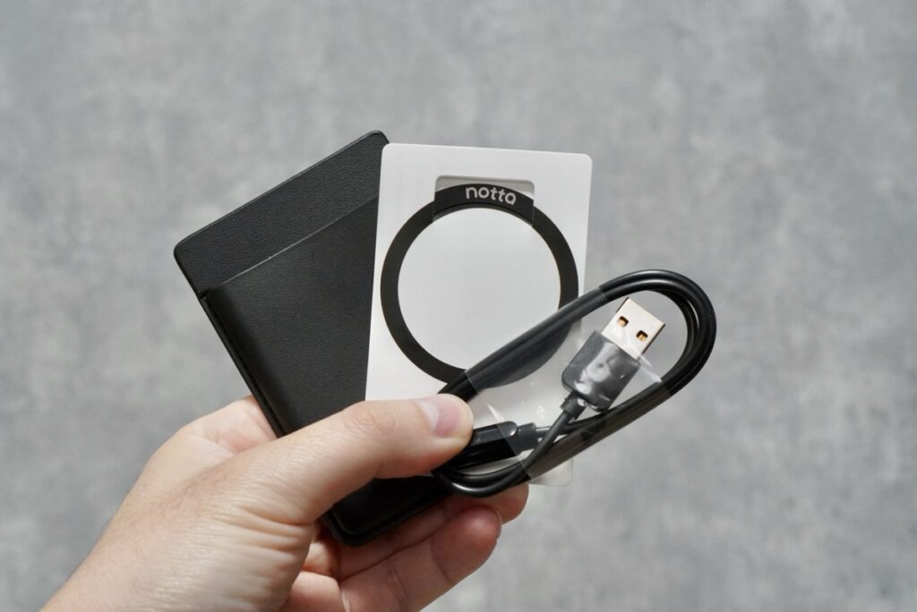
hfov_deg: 37.8
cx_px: 458
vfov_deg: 25.8
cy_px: 306
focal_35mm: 52
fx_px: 1338
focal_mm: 35
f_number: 6.3
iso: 2500
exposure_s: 1/60
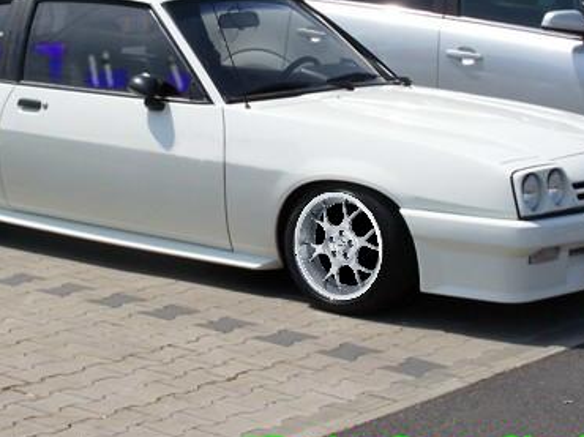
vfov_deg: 12.7
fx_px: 1956
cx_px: 251
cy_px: 117
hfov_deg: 17.0
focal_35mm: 116
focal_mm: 11.1
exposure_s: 1/1000
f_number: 4.5
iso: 80
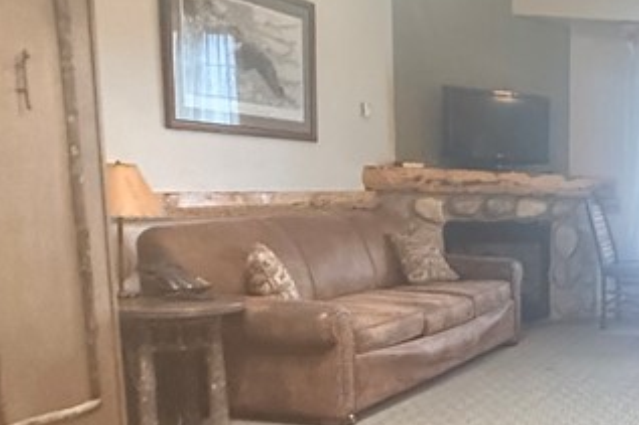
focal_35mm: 47
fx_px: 834
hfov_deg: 32.3
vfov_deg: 28.3
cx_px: 820
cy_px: 312
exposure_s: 1/60
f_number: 2.2
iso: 800
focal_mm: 2.22
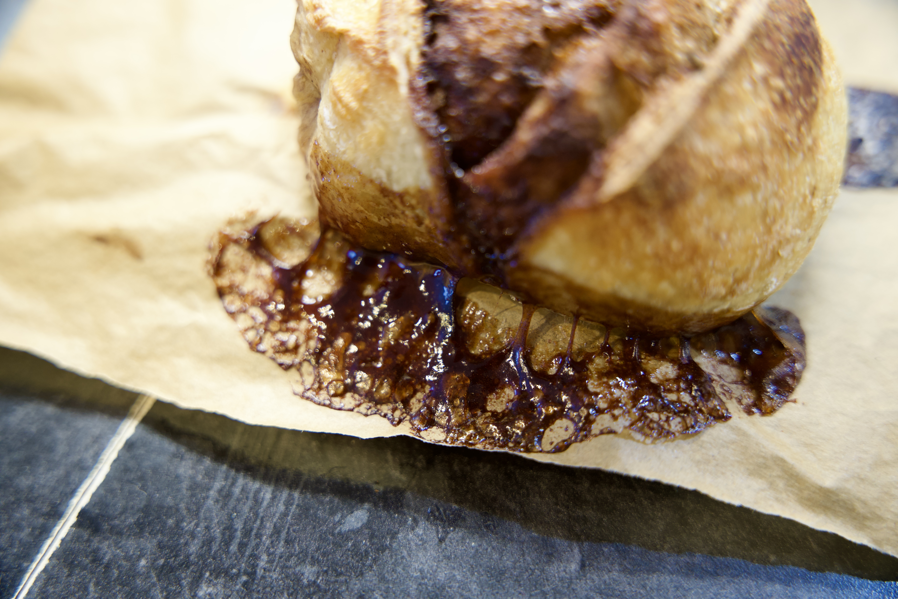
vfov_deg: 30.8
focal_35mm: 44
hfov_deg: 44.9
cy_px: 300
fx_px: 1087
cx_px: 449
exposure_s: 1/60
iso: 800
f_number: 2.8
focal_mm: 43.6
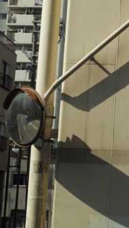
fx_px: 820
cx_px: 137
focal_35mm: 135
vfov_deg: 15.7
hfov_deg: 8.9
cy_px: 18
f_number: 9
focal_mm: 30
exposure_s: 1/640
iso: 200
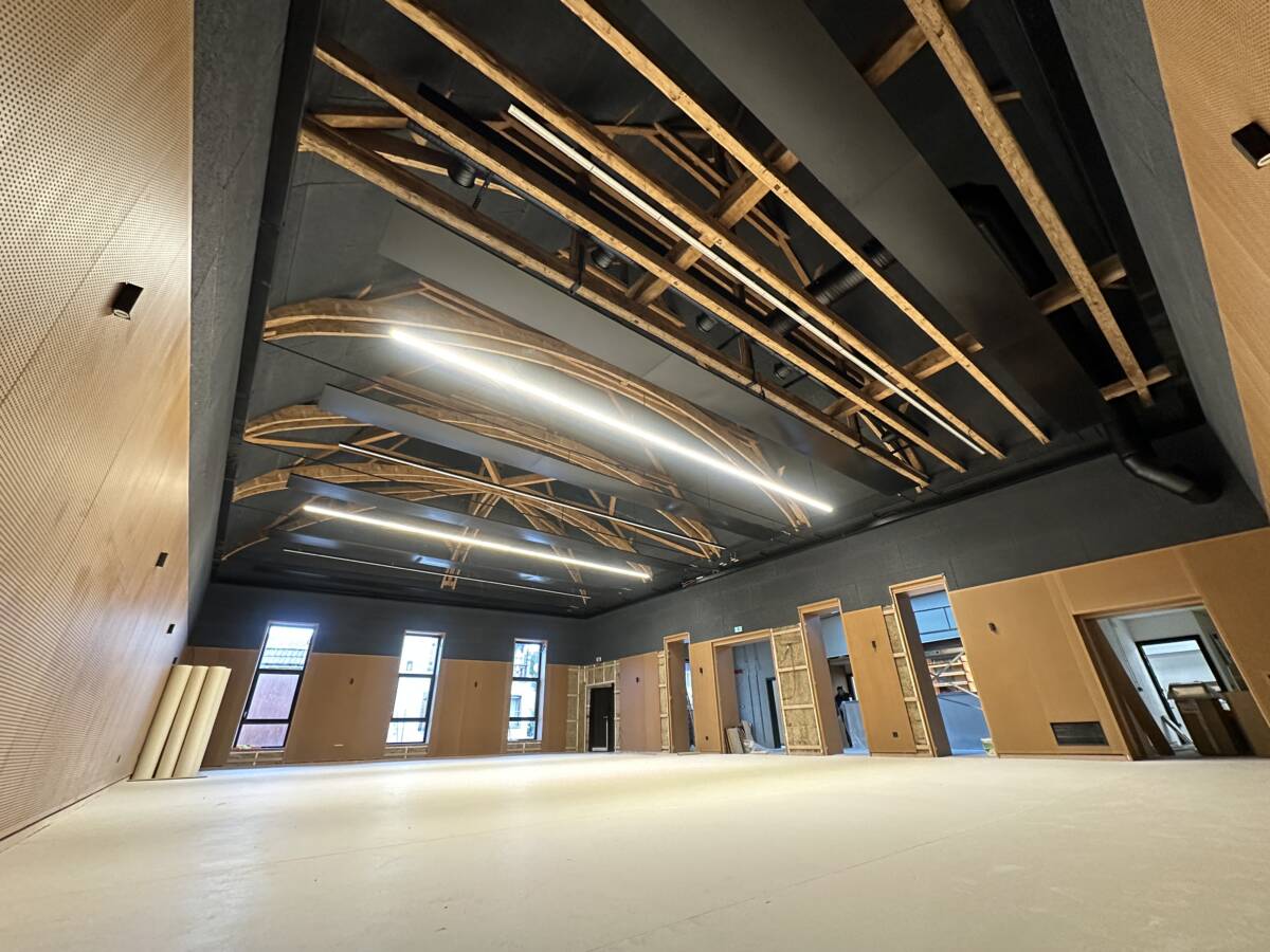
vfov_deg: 85.7
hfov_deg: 102.1
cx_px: 635
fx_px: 514
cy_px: 476
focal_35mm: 14
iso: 500
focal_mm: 2.22
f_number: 2.2
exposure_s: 1/59
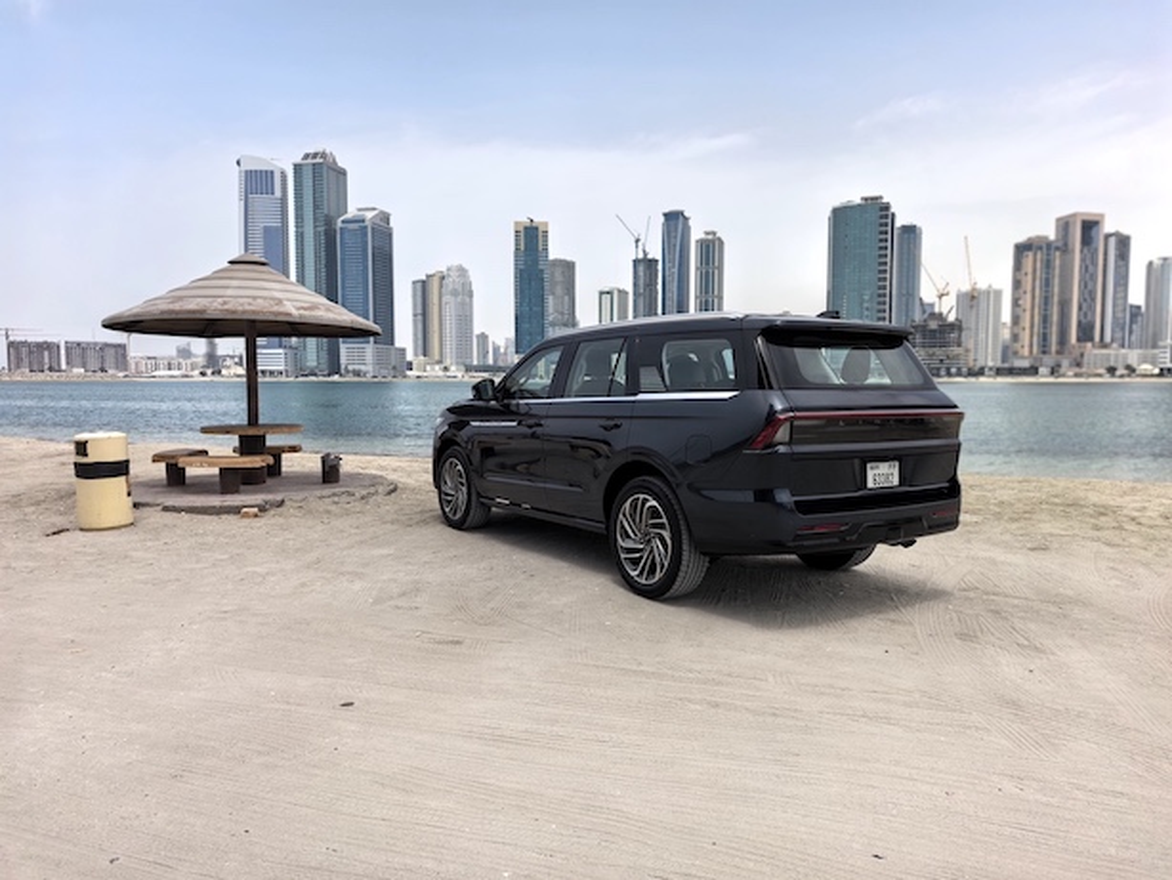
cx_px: 586
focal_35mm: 24
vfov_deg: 56.8
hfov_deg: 71.6
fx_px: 813
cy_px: 440
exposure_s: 1/3937
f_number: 2
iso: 50
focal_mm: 8.5
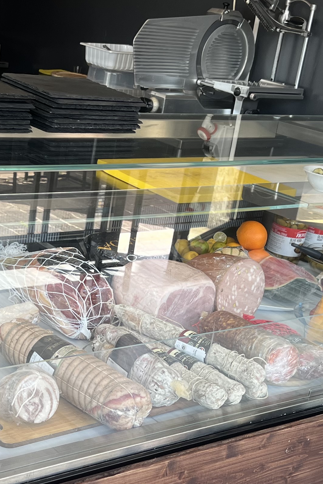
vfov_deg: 29.5
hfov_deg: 20.0
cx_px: 107
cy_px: 310
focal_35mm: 68
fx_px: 915
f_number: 1.5
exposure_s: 1/121
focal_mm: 5.7
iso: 40
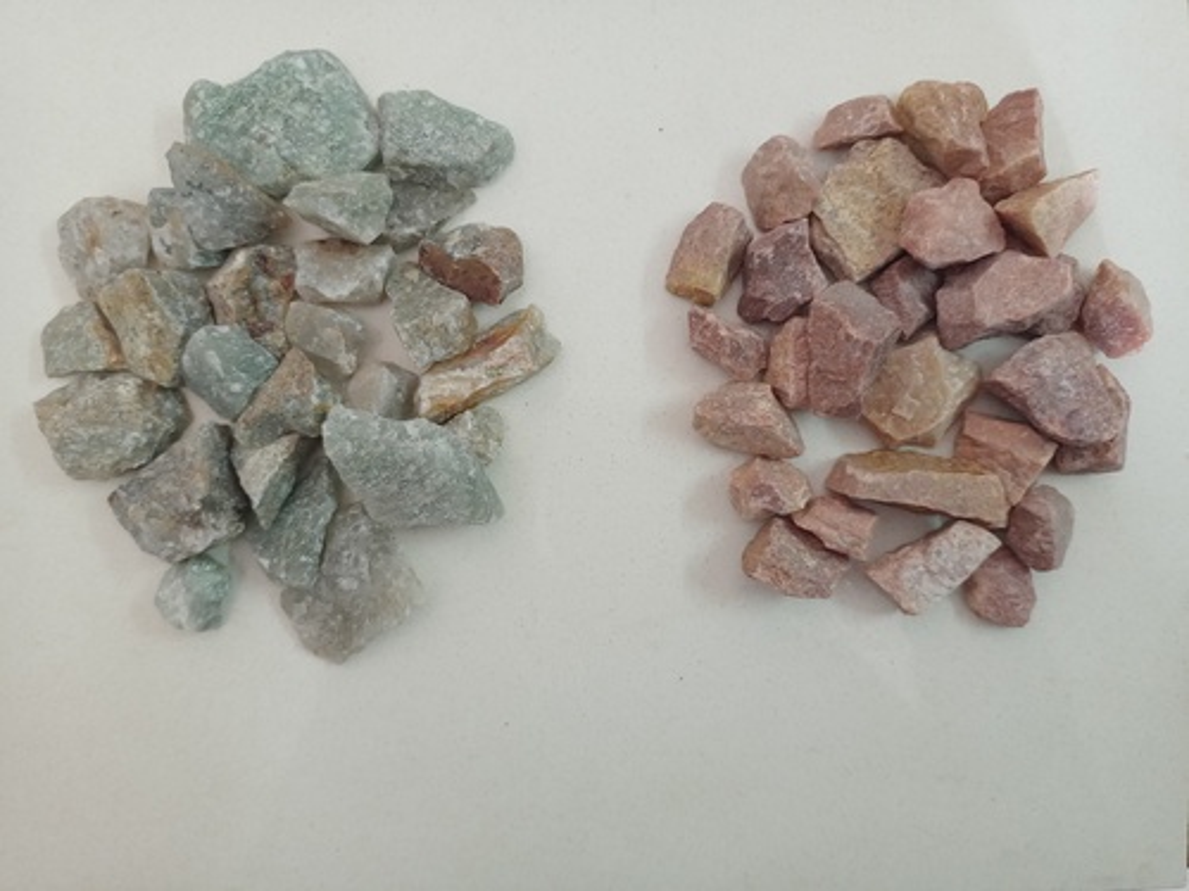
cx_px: 594
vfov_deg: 49.7
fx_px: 962
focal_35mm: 28
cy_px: 446
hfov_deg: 63.4
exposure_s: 1/50
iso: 390
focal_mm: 3.77
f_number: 1.79
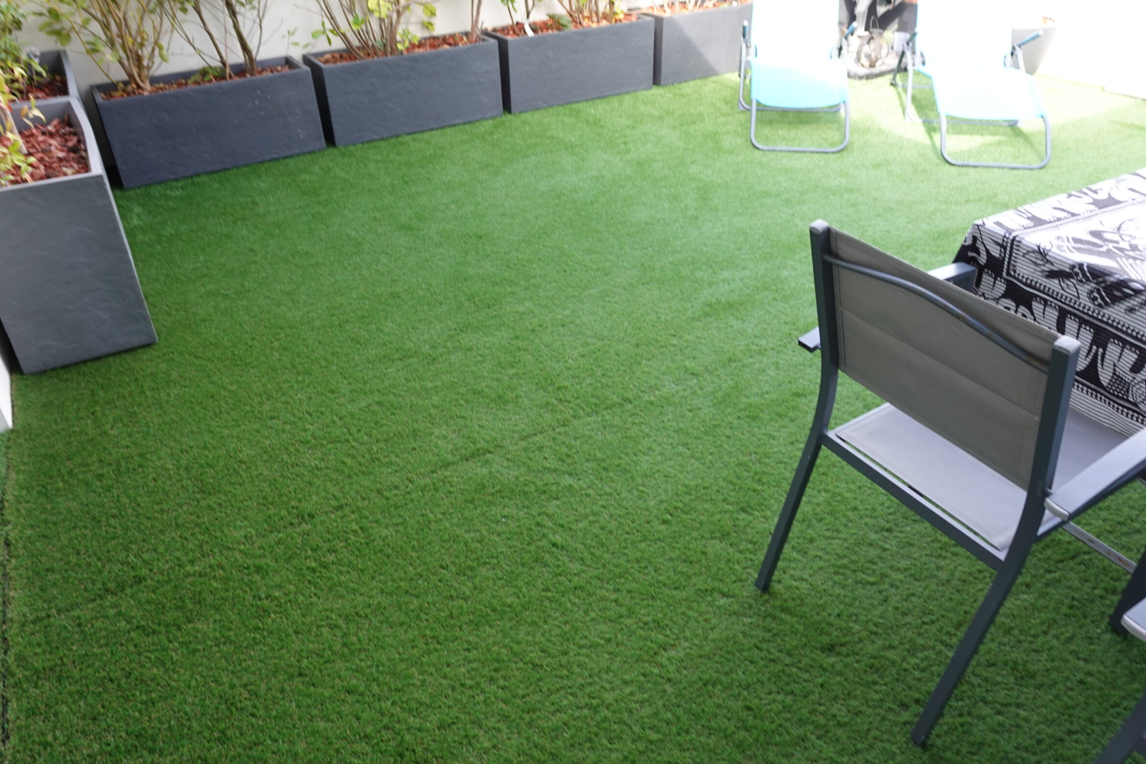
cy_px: 357
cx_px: 547
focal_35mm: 25
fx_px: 796
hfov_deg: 71.5
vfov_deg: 51.2
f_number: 2.8
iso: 125
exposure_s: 1/100
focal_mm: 8.73
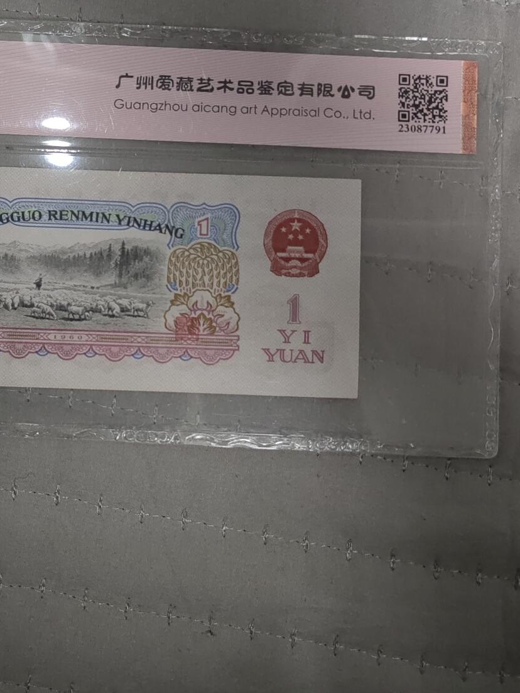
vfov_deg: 42.8
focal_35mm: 44
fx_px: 882
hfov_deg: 32.2
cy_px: 290
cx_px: 121
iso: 320
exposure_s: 1/33.3
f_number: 1.9
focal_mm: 5.52
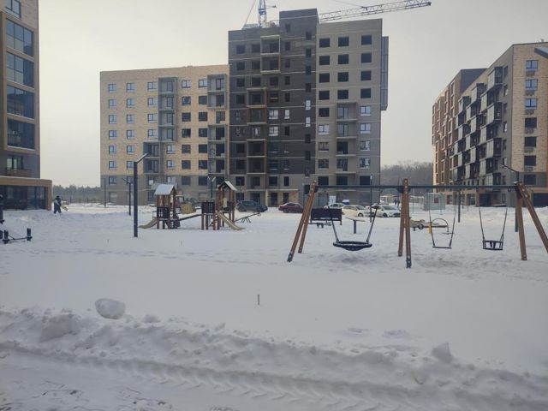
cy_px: 206
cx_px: 274
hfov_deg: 71.6
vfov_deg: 56.8
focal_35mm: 24
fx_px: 380
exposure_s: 1/418
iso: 50
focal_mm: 5.89
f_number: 1.89
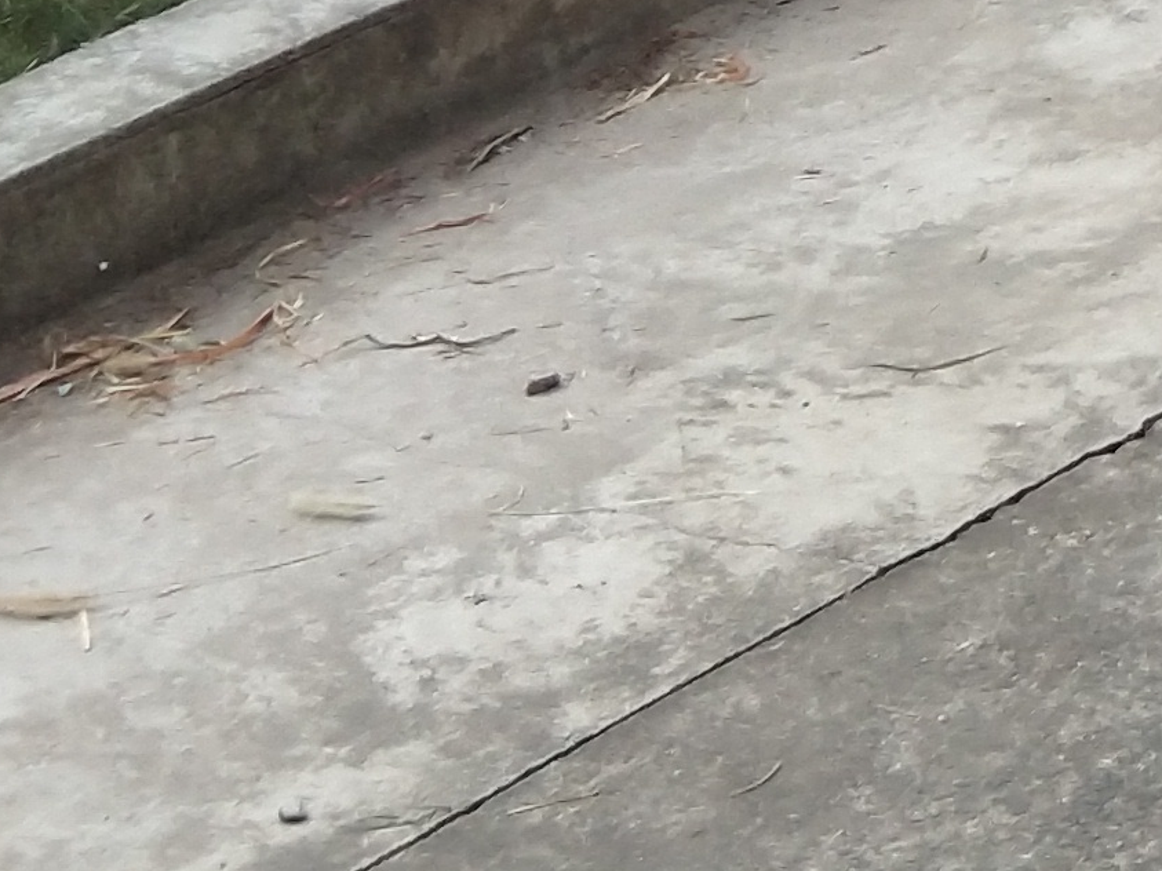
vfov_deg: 9.0
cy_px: -969
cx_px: 2629
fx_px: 5135
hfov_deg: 11.2
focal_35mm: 153
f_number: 2.2
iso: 50
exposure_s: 1/192
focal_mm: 3.69
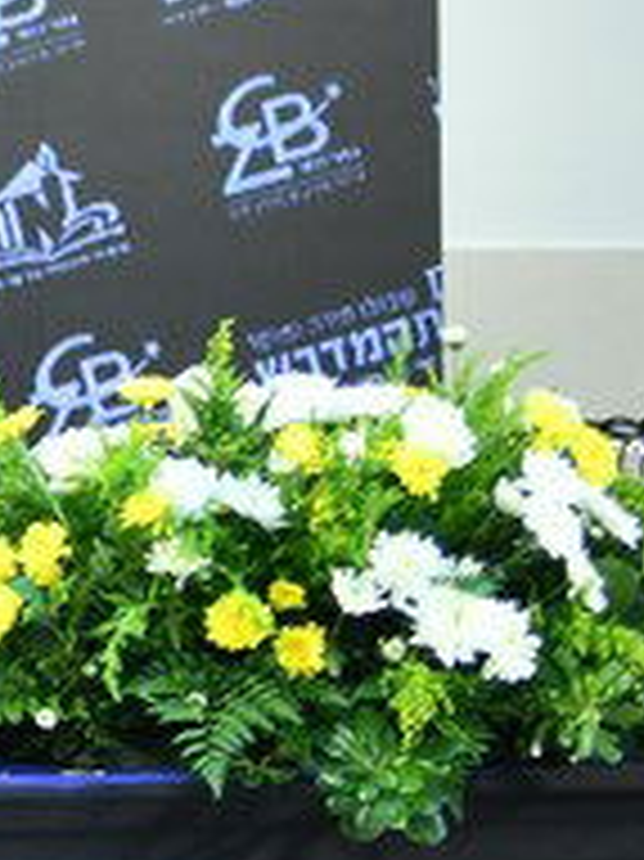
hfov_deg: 4.9
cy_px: -153
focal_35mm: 279
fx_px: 6928
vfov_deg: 7.1
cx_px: -1716
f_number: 5.6
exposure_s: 1/125
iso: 640
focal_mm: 48
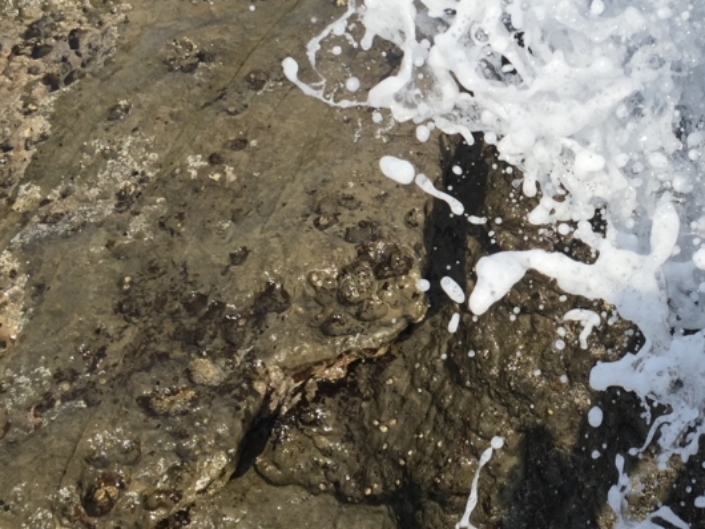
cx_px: 619
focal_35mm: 56
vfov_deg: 26.0
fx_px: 1141
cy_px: 179
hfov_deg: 32.8
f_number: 2.2
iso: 32
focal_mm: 4.15
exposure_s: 1/1582
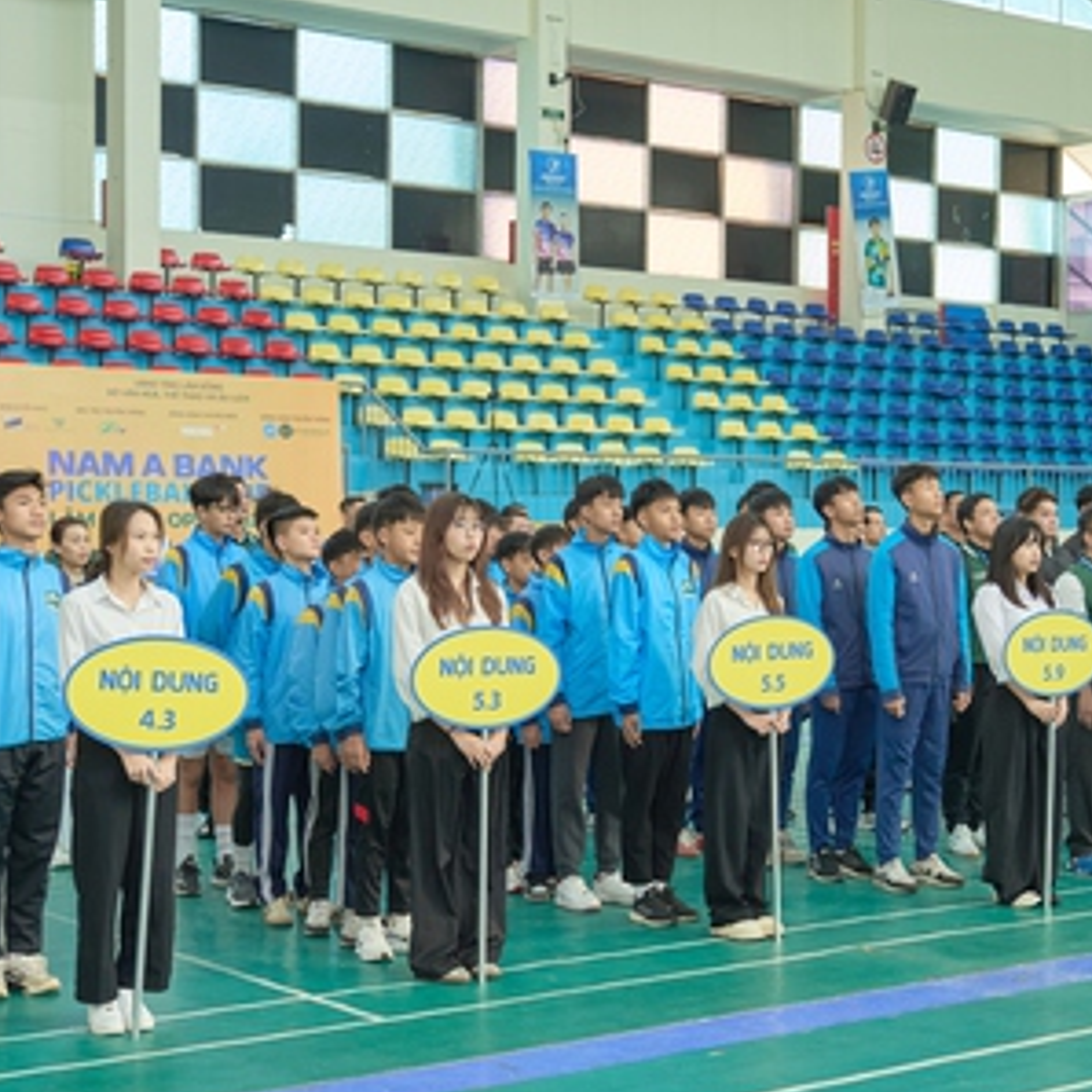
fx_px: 2284
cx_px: 733
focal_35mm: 64
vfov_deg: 26.9
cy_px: 548
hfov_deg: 26.7
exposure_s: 1/200
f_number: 2.8
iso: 500
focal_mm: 35
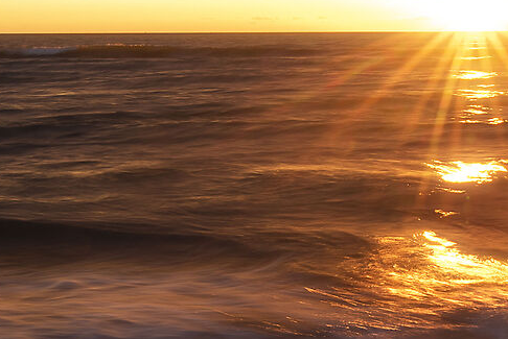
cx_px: 469
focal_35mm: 74
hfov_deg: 26.3
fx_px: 1045
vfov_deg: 18.3
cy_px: 280
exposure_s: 1/1.67
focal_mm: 15
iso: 31
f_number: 20
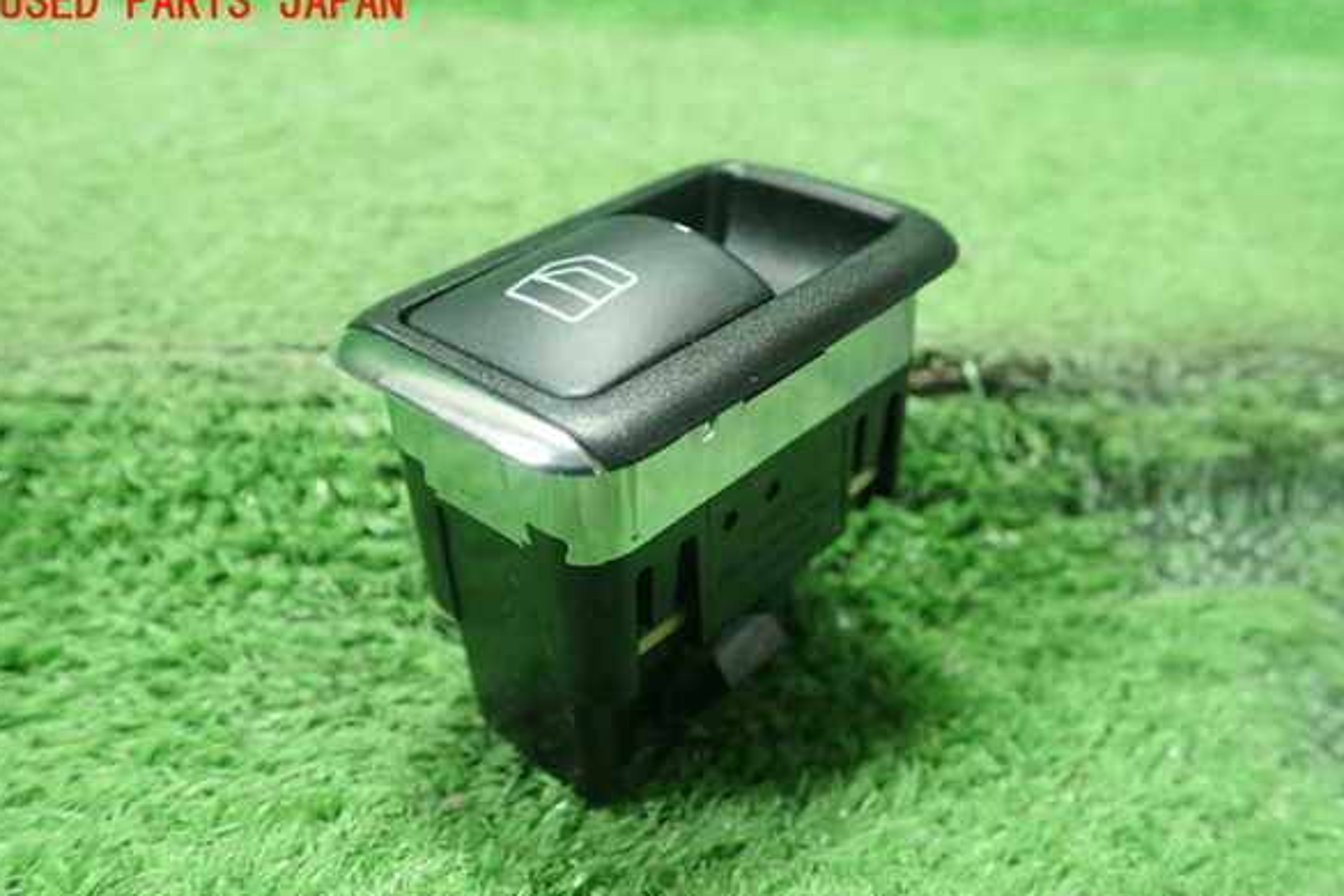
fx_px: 1195
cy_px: 492
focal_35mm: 32
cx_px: 675
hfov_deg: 58.7
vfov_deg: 41.1
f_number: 2.3
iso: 800
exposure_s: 1/125
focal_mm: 5.5
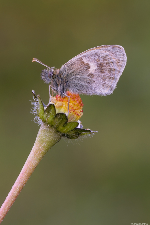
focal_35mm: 106
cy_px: 113
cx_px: 75
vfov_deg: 19.3
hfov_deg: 12.9
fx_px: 662
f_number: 16
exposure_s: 1/5
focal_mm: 105
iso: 100
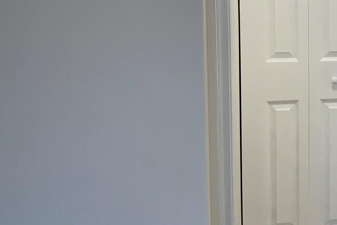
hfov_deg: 26.4
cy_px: 28
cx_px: 402
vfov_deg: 19.7
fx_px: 637
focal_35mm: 68
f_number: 1.8
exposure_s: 1/60
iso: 50
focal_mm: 4.25
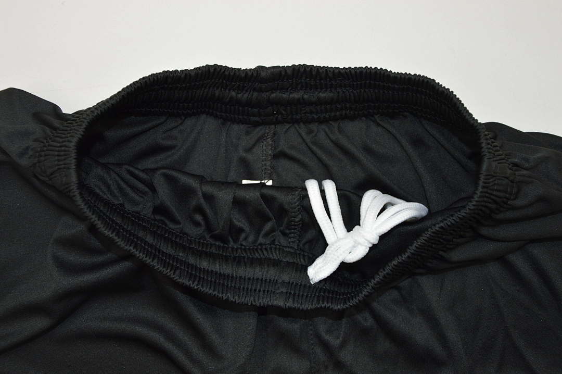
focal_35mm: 48
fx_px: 749
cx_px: 281
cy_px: 187
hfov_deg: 41.1
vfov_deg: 28.0
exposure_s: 1/200
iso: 400
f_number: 5.6
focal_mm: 32
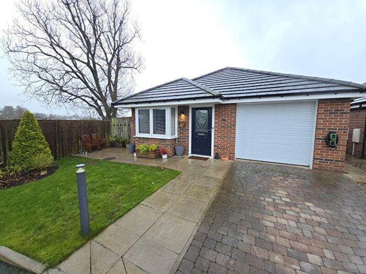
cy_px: 137
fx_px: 137
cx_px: 183
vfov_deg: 89.9
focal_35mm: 13
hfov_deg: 106.2
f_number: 2.2
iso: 100
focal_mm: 2.2
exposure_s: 1/100
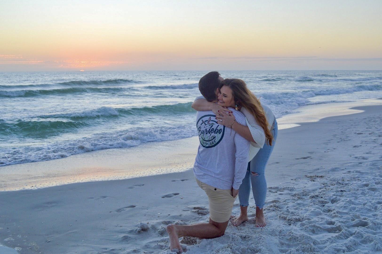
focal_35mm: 39
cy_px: 127
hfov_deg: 49.6
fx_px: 413
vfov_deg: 34.2
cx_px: 191
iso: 250
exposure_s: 1/125
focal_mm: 26
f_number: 5.6
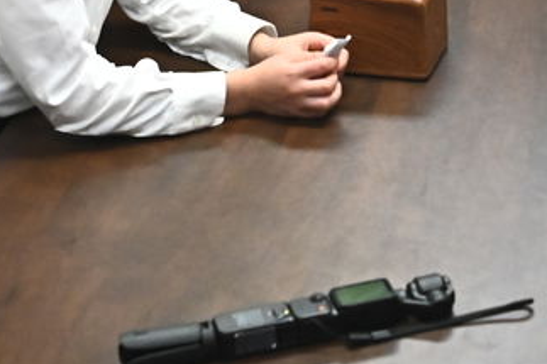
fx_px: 1579
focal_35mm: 104
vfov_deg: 12.7
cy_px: -112
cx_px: 459
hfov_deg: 19.4
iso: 4000
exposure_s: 1/250
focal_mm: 24
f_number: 5.6
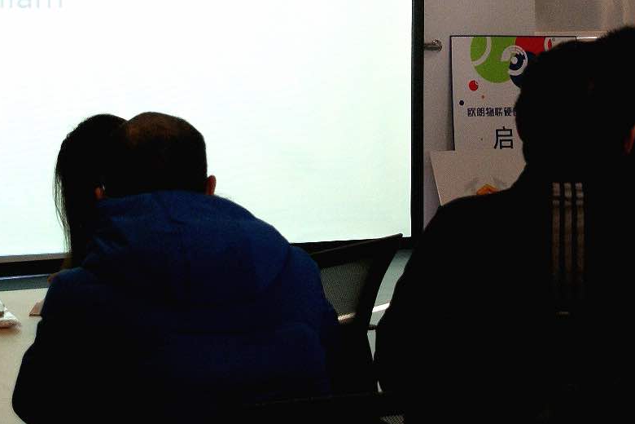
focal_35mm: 129
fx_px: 2279
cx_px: 282
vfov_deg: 10.5
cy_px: 12
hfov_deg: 15.9
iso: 400
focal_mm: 35
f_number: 5.6
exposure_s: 1/40
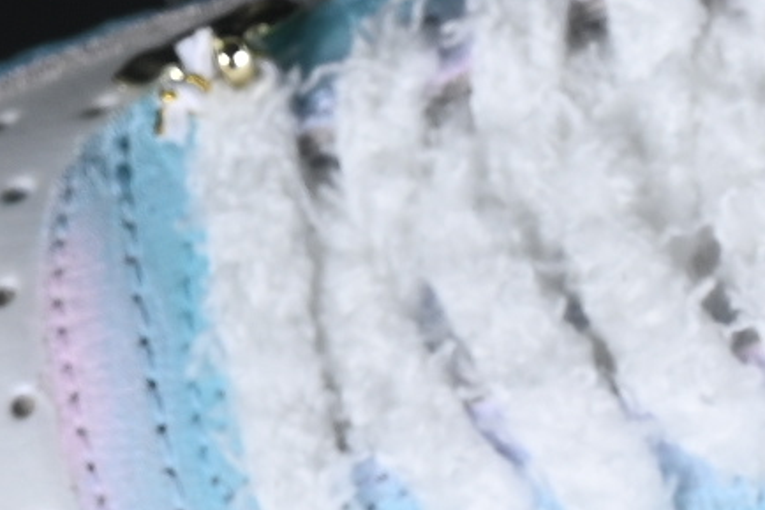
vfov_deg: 2.8
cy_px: 990
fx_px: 10217
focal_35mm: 481
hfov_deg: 4.3
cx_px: 1177
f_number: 7.1
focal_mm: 50
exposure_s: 1/80
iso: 160
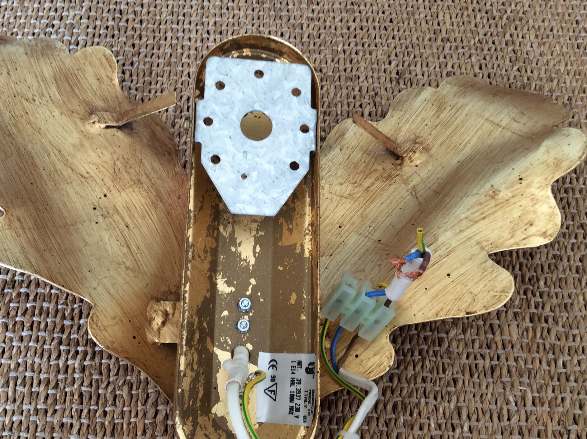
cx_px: 226
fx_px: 745
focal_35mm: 44
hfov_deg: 42.7
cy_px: 220
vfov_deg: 32.8
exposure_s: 1/25
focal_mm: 3.3
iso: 32
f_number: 2.4
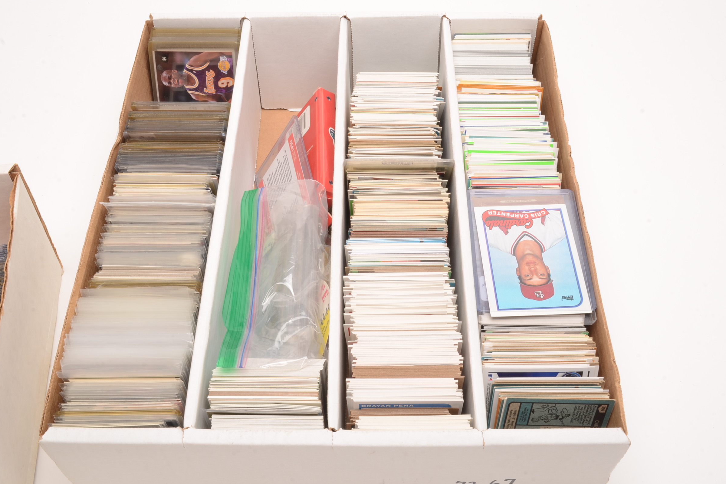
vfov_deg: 32.2
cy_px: 243
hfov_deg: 46.9
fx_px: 837
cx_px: 366
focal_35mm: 42
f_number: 22
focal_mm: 27
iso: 100
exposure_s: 1/160
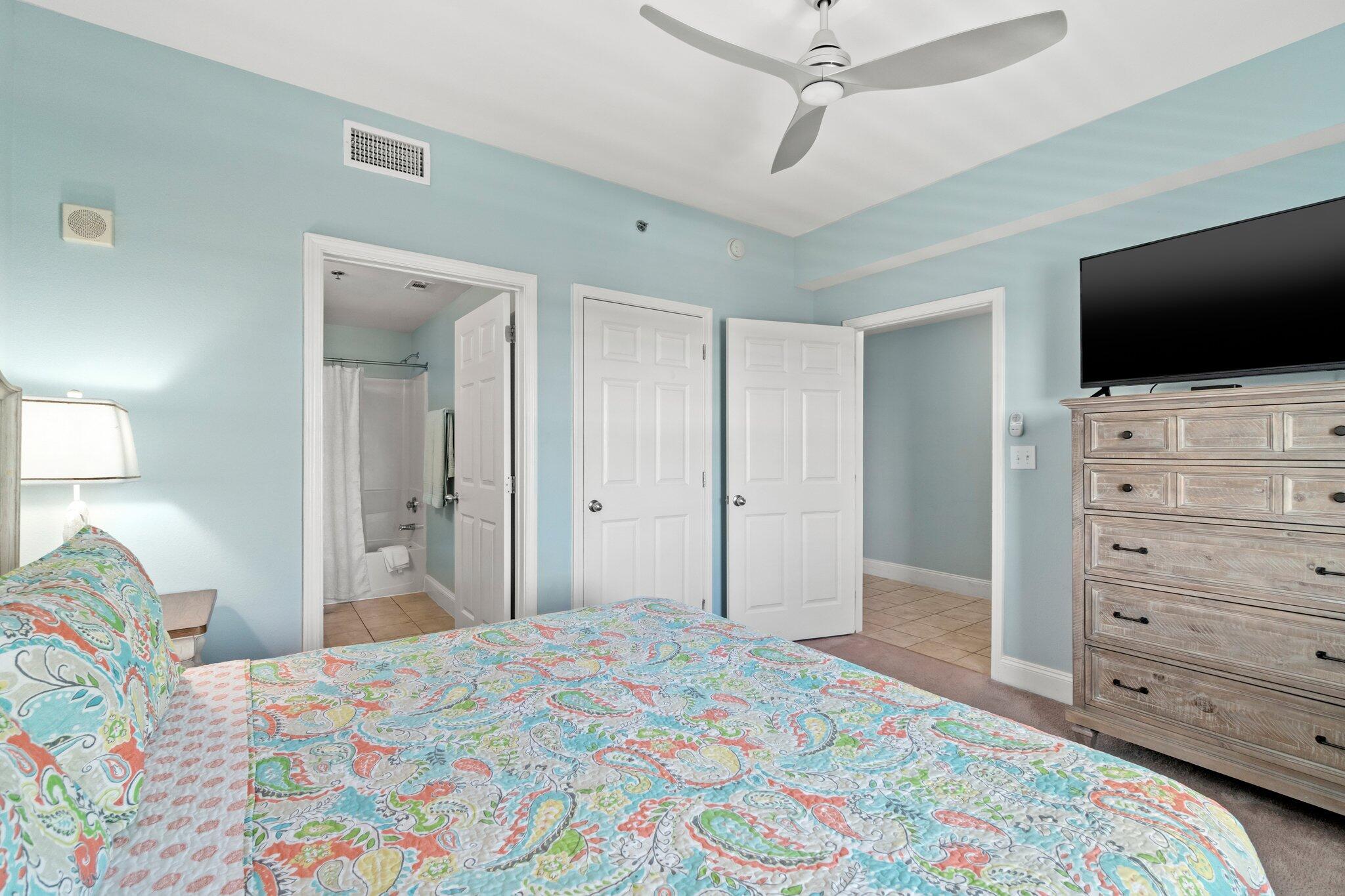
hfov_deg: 100.4
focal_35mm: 15
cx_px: 672
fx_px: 560
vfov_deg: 77.3
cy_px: 448
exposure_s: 1/2.5
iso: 800
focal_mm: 10
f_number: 8
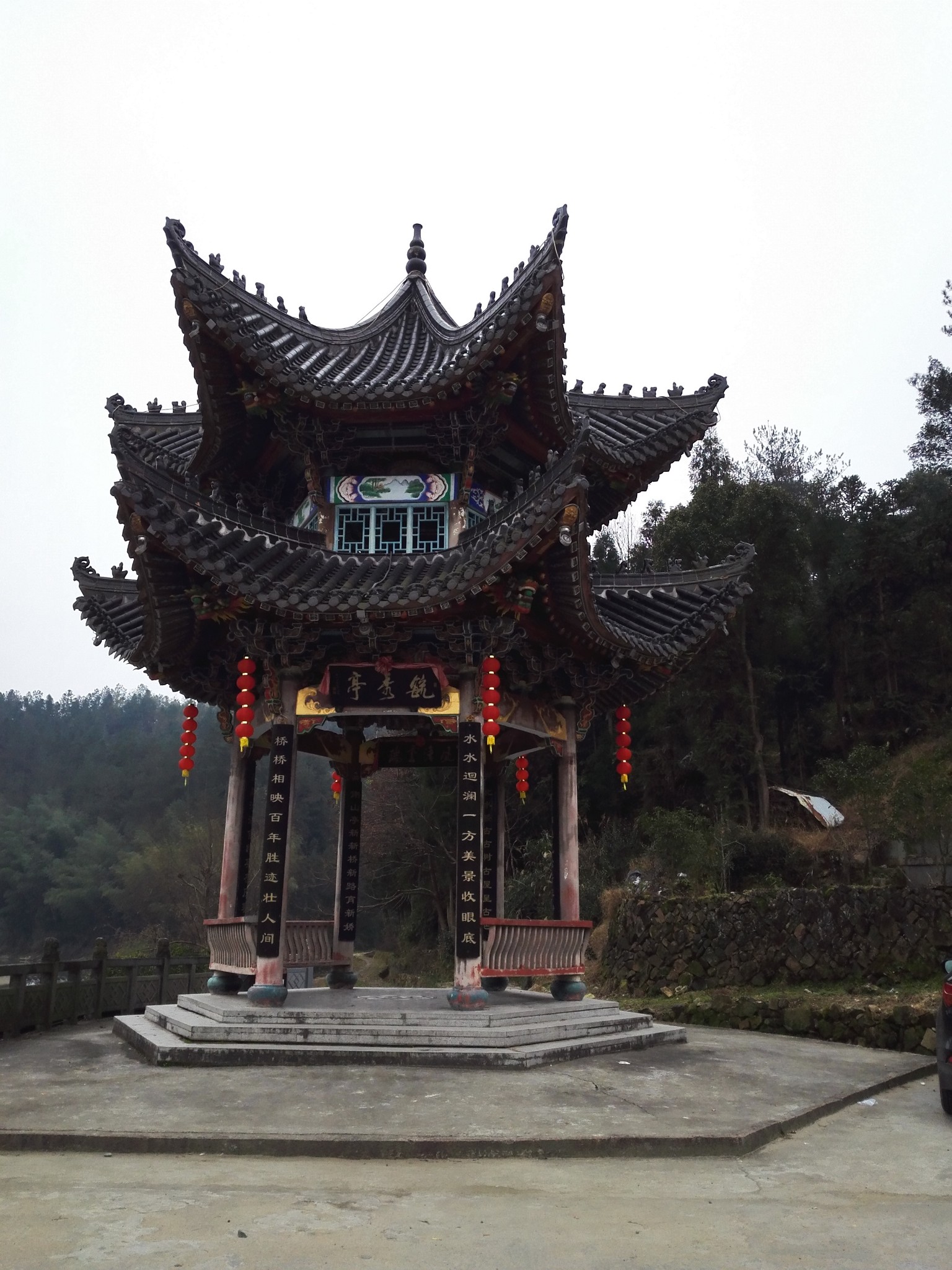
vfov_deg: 61.7
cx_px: 476
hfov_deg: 48.2
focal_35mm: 29
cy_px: 635
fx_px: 1063
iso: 80
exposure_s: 1/243
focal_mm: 3.8
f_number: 2
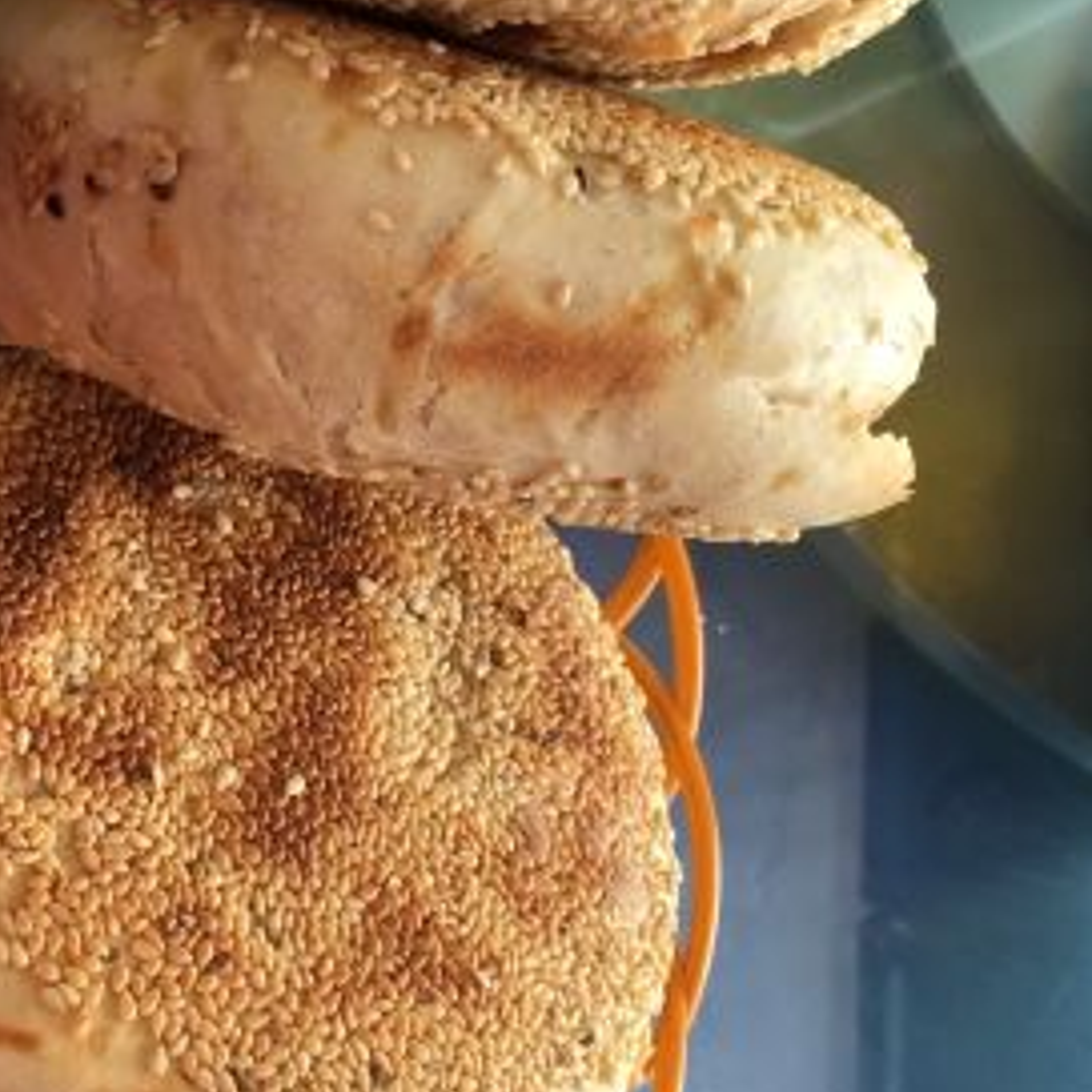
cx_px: 74
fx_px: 2356
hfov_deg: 25.2
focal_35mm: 66
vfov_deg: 26.0
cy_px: 401
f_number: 2.2
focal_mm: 4.15
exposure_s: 1/100
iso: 32
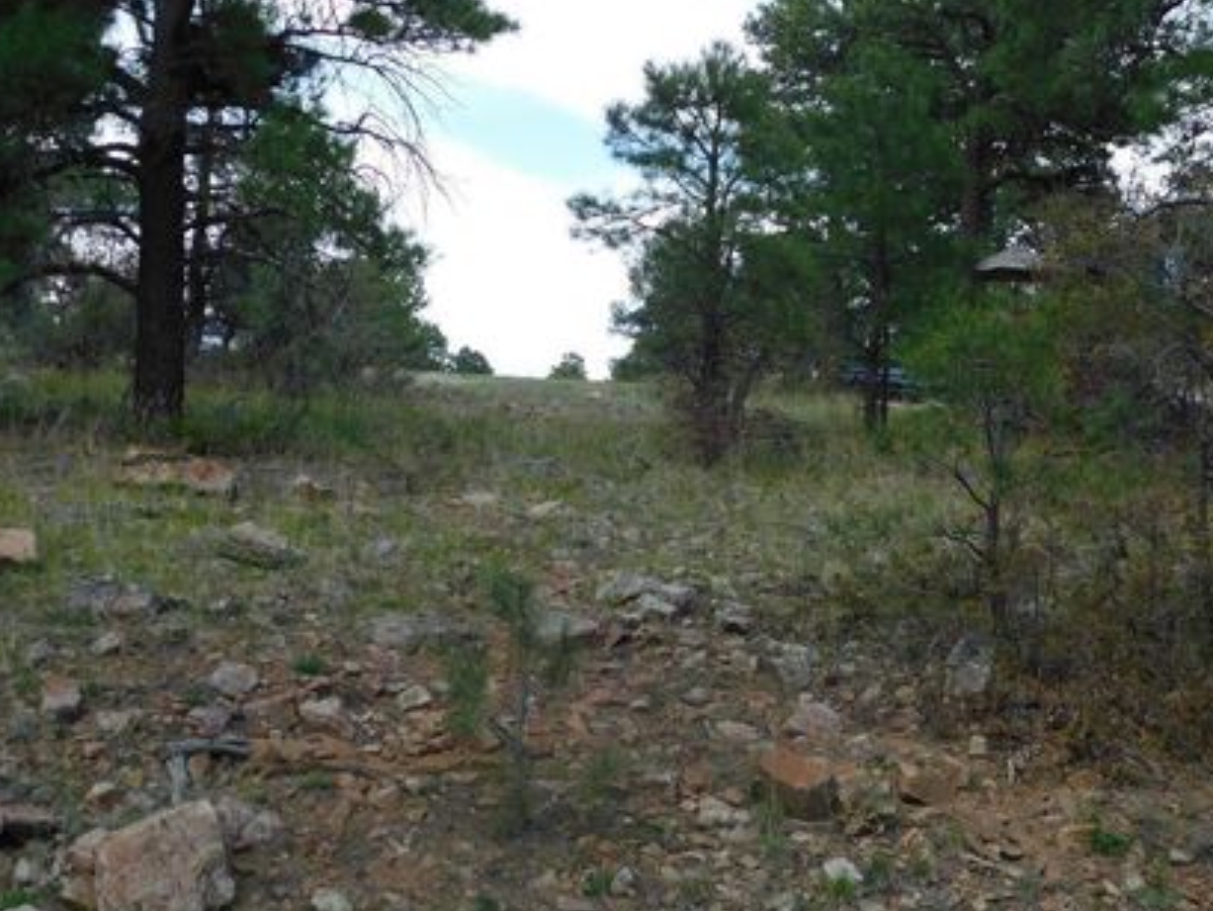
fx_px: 1928
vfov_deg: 26.5
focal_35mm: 55
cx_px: 552
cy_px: 393
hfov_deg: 34.9
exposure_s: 1/400
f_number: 3.7
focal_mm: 8
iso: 125
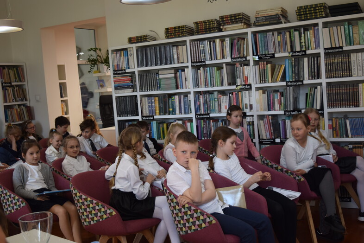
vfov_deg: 28.9
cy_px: 122
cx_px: 182
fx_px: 470
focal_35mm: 46
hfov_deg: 42.3
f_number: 4.2
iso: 400
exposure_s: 1/60
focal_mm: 31
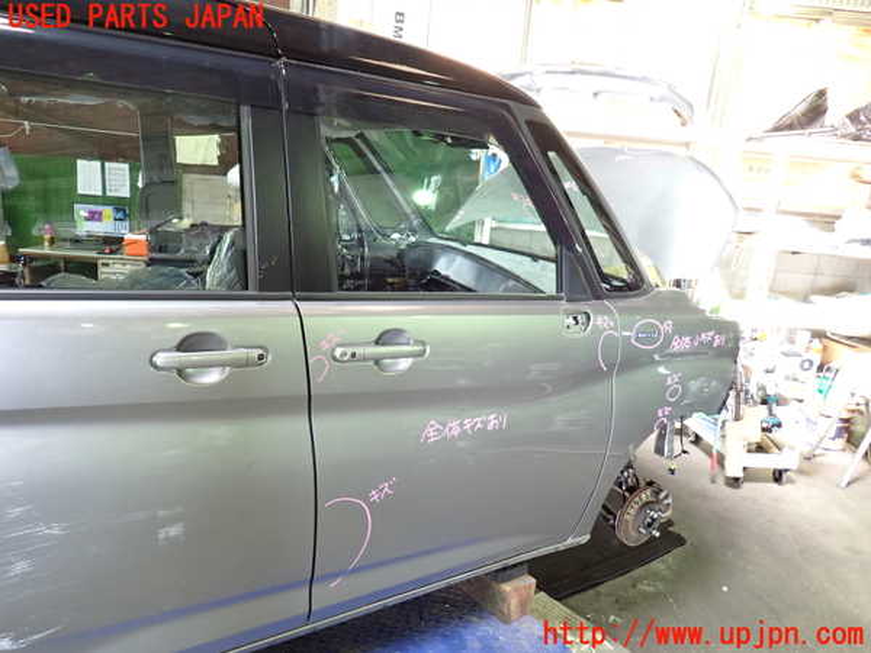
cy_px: 326
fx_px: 629
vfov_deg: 54.9
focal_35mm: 25
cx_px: 436
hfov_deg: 69.4
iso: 320
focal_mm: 4.5
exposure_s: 1/30
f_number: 2
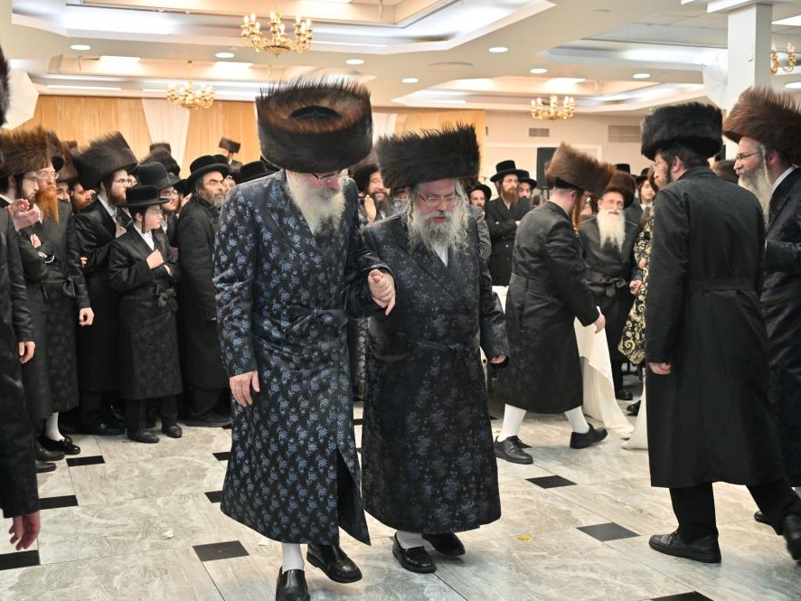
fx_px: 926
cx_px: 378
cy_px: 299
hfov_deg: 46.8
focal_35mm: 40
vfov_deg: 36.0
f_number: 4
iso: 640
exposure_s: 1/160
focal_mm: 36
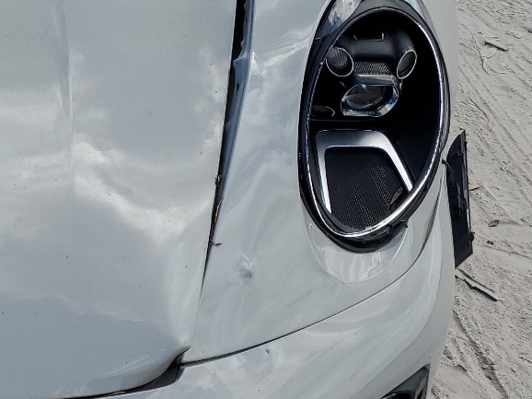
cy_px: 209
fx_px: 1106
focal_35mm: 72
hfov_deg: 23.6
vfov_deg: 20.4
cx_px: -172
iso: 50
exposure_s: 1/3333
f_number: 1.5
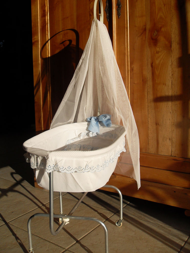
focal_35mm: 37
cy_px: 126
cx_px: 95
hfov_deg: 38.7
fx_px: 271
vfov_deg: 50.1
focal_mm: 6.3
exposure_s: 1/180
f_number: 8.9
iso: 80
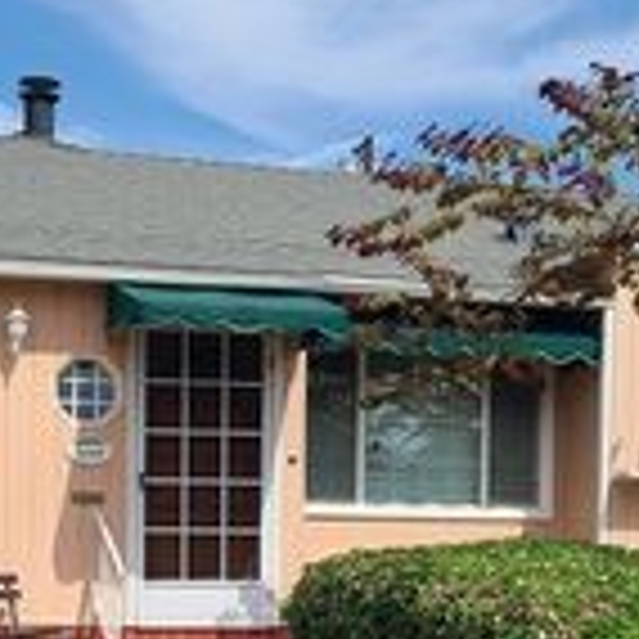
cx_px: 261
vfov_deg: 20.9
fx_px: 1692
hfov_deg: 21.4
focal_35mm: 81
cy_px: 596
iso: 40
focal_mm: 5.4
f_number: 1.8
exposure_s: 1/2767
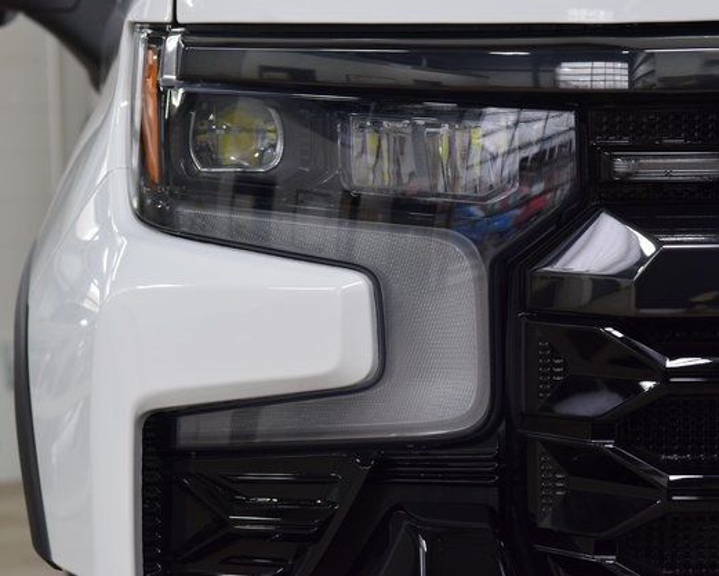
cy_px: 284
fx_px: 2575
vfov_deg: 12.8
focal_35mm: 121
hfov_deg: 15.9
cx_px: 373
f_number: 7.1
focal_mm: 70
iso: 720
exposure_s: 1/30
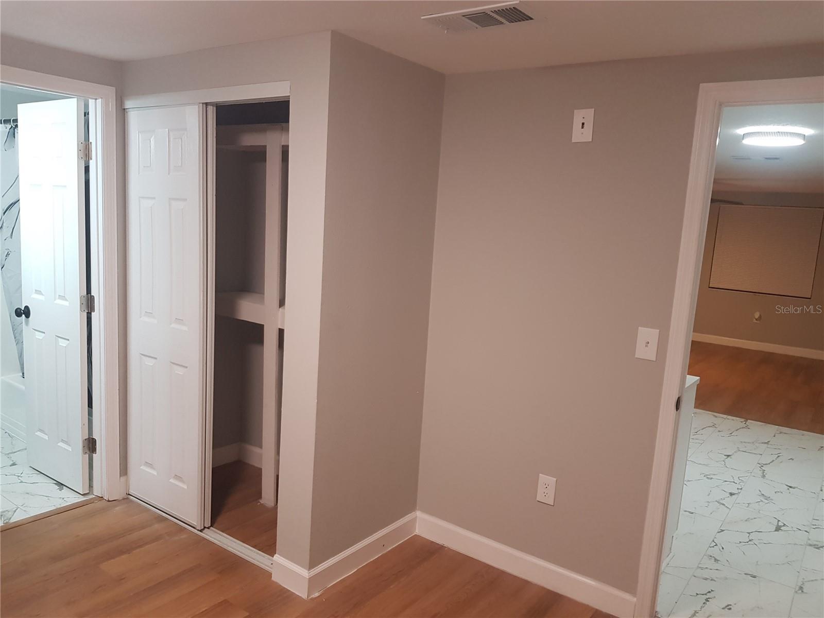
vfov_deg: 53.1
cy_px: 309
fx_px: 619
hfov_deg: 67.3
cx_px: 412
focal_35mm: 26
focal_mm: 4.3
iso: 160
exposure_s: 1/30
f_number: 1.7
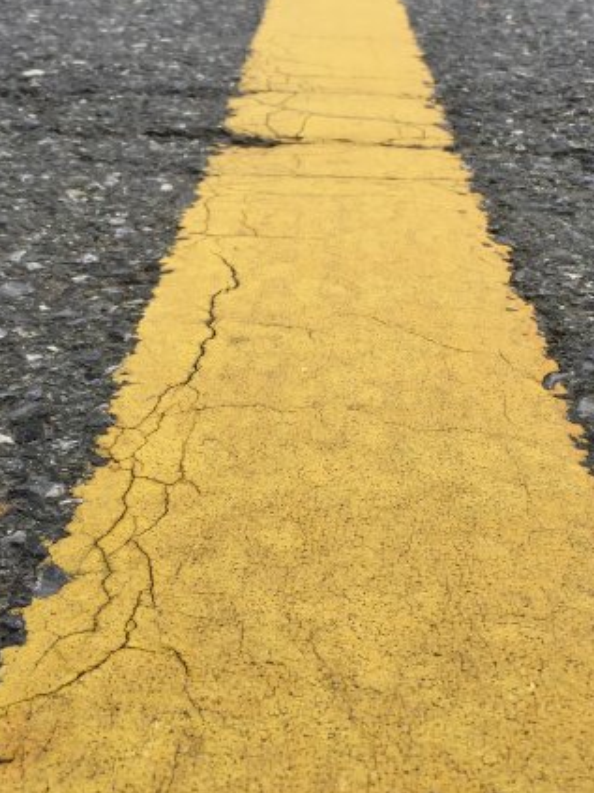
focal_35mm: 42
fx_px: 961
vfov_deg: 44.7
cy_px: 442
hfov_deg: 34.3
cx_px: 336
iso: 32
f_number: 2.2
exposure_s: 1/356
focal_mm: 4.15
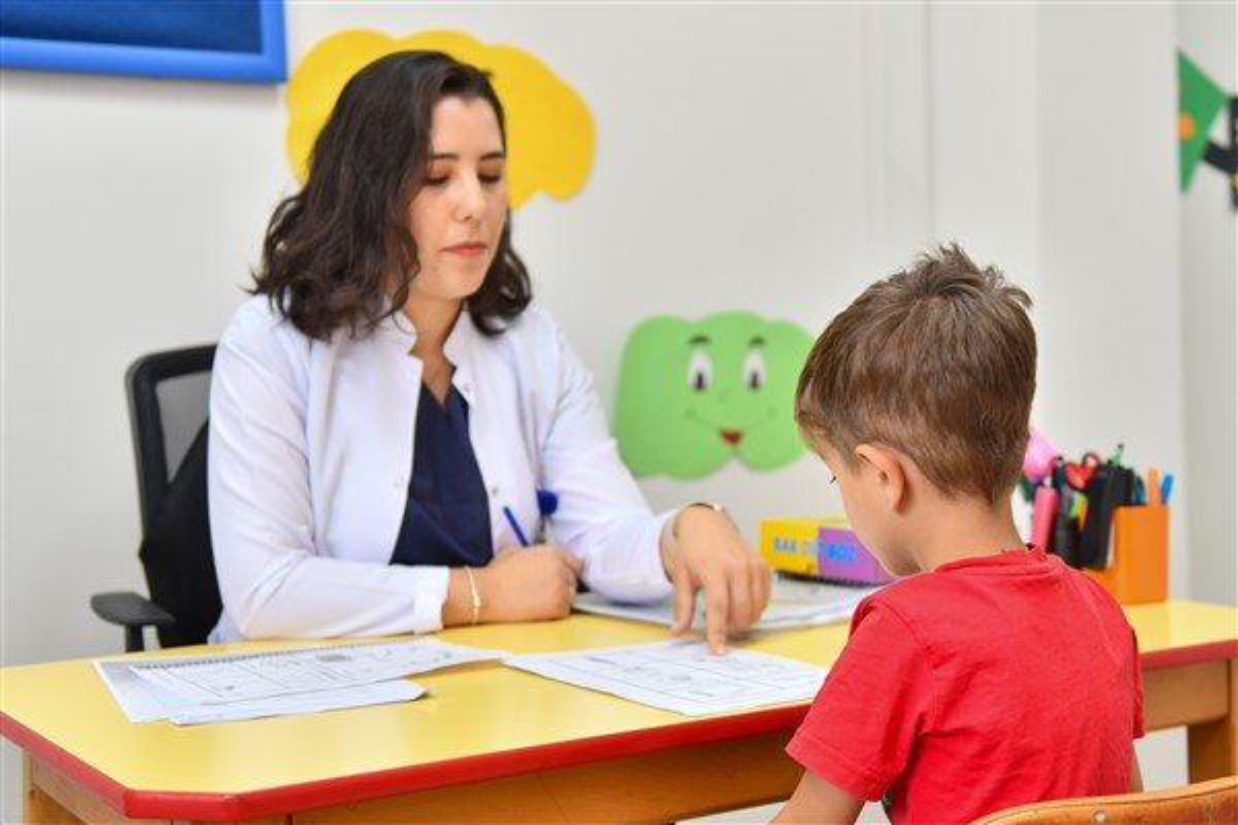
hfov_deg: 43.6
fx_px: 1547
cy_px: 412
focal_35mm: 45
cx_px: 619
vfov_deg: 29.9
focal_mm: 45
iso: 640
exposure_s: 1/250
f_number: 2.8
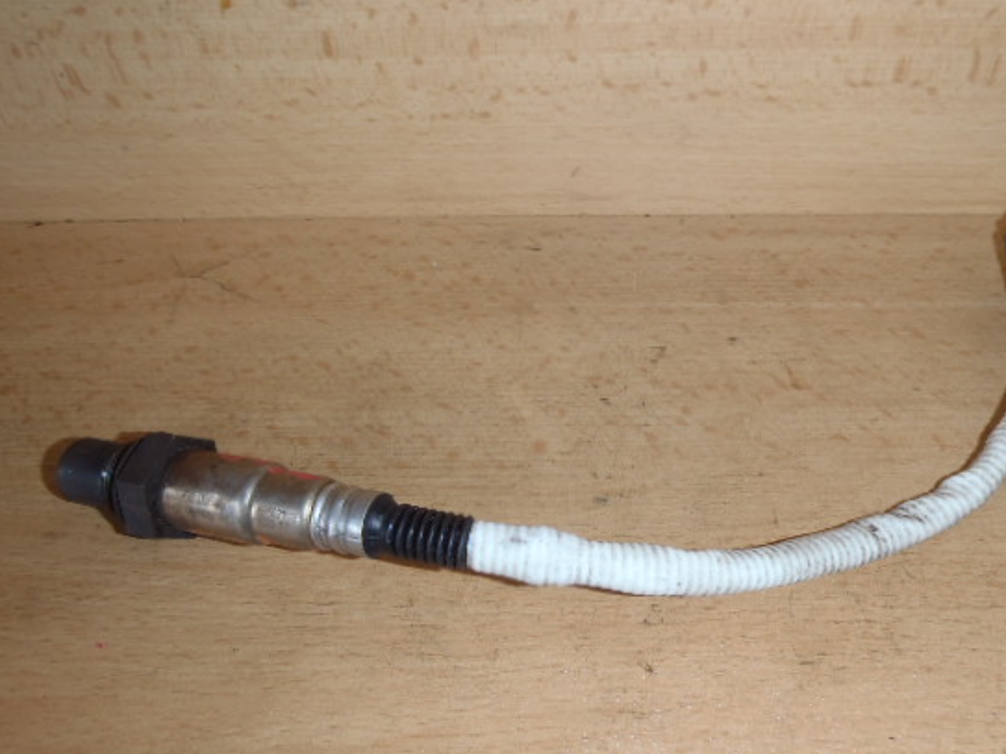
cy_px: 352
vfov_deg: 42.9
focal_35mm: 33
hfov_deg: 55.2
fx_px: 959
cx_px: 558
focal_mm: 5
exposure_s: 1/30
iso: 100
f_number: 3.9
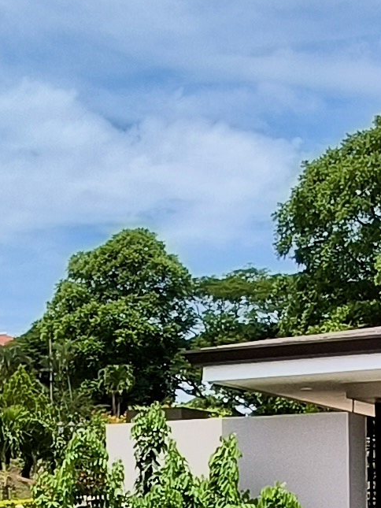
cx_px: 201
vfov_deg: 22.7
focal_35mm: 81
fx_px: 1188
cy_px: 566
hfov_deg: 18.2
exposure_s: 1/3944
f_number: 2.2
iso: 50
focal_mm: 1.65
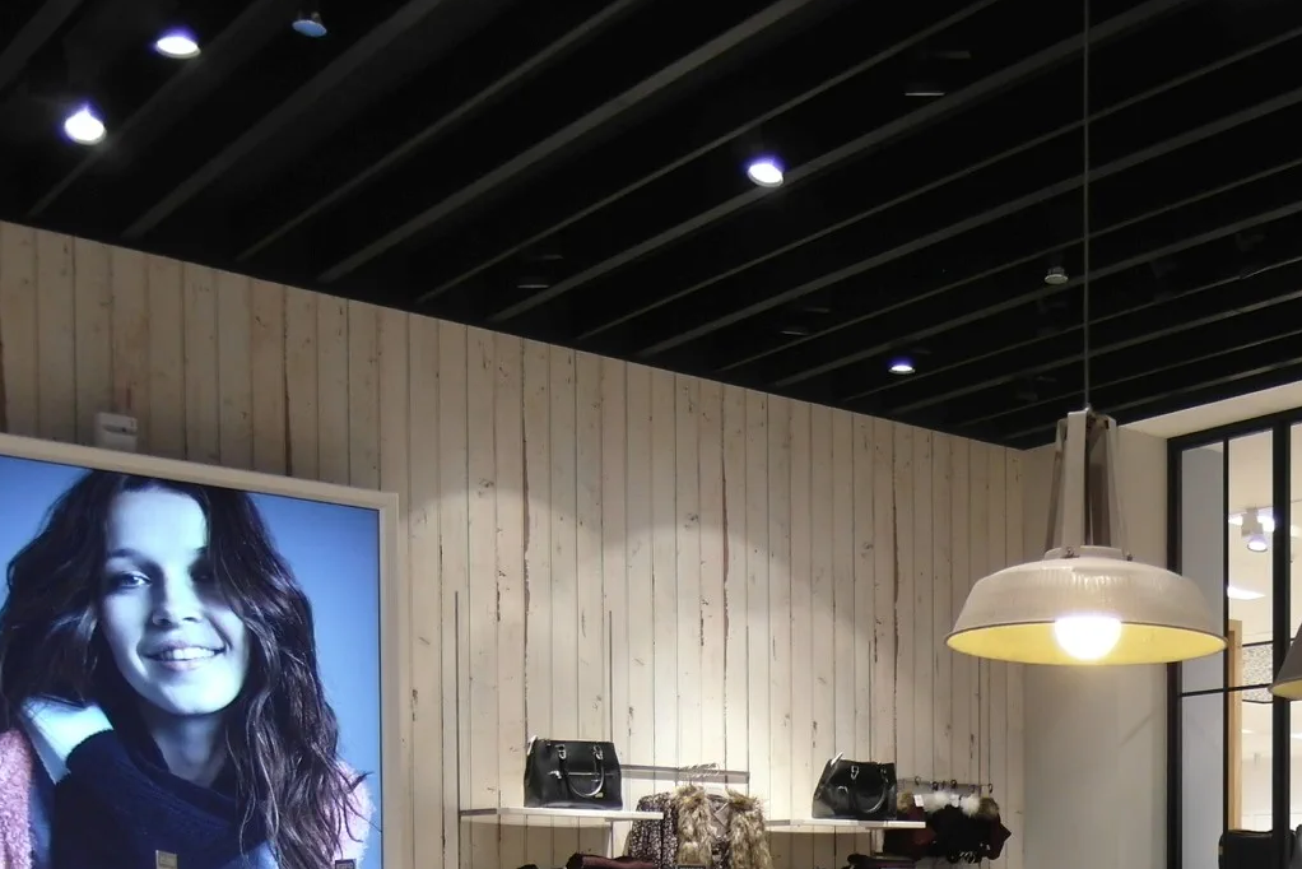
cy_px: 942
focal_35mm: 50
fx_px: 1809
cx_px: 1101
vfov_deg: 25.2
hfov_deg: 37.7
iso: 80
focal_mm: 5.2
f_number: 1.8
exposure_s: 1/45
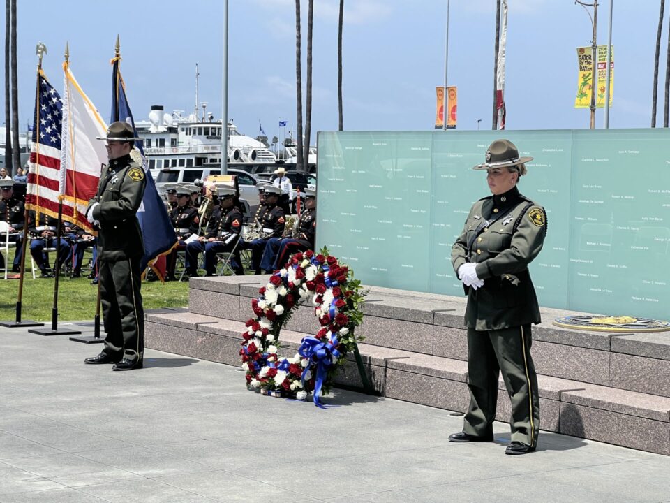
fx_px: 1490
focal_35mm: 77
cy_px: 252
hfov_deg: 25.3
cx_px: 335
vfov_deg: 19.1
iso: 32
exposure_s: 1/978
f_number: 2.8
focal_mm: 9
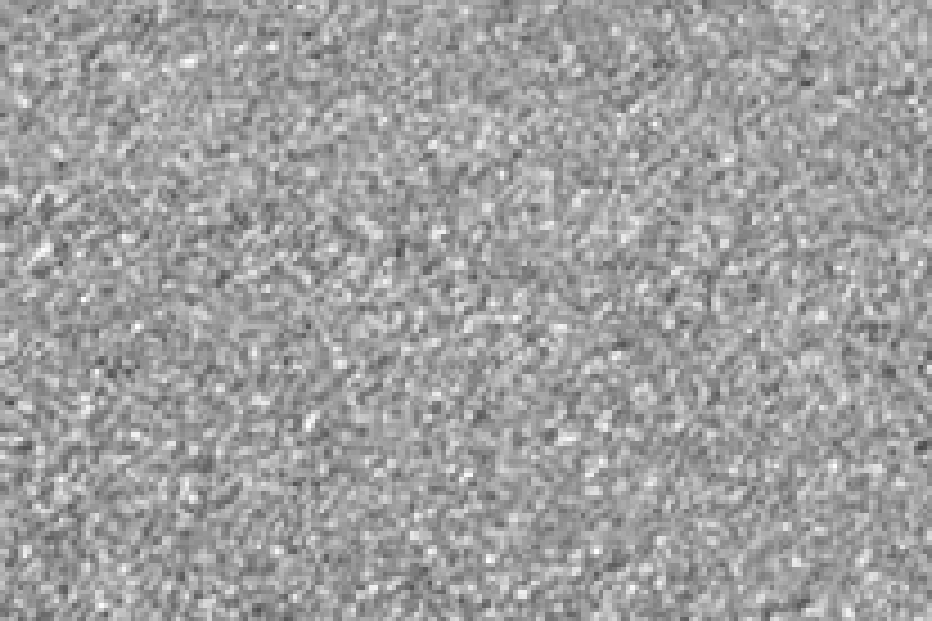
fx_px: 3598
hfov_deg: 13.6
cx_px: 1535
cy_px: -1696
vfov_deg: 7.5
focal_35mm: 139
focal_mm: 12
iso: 320
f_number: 8
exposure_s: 1/800
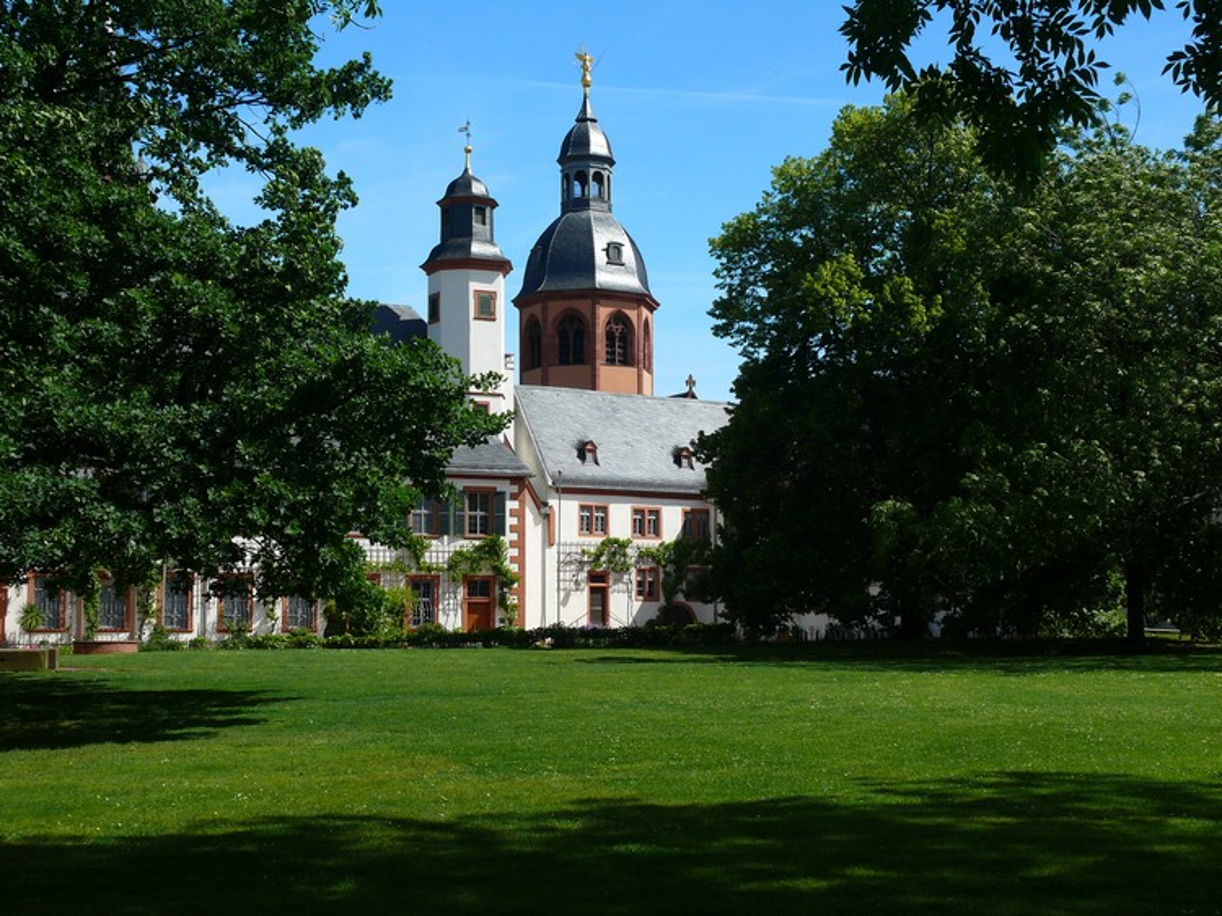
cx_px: 611
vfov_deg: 30.2
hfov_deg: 39.7
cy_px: 458
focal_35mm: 48
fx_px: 1694
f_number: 5
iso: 100
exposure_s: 1/200
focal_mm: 10.1
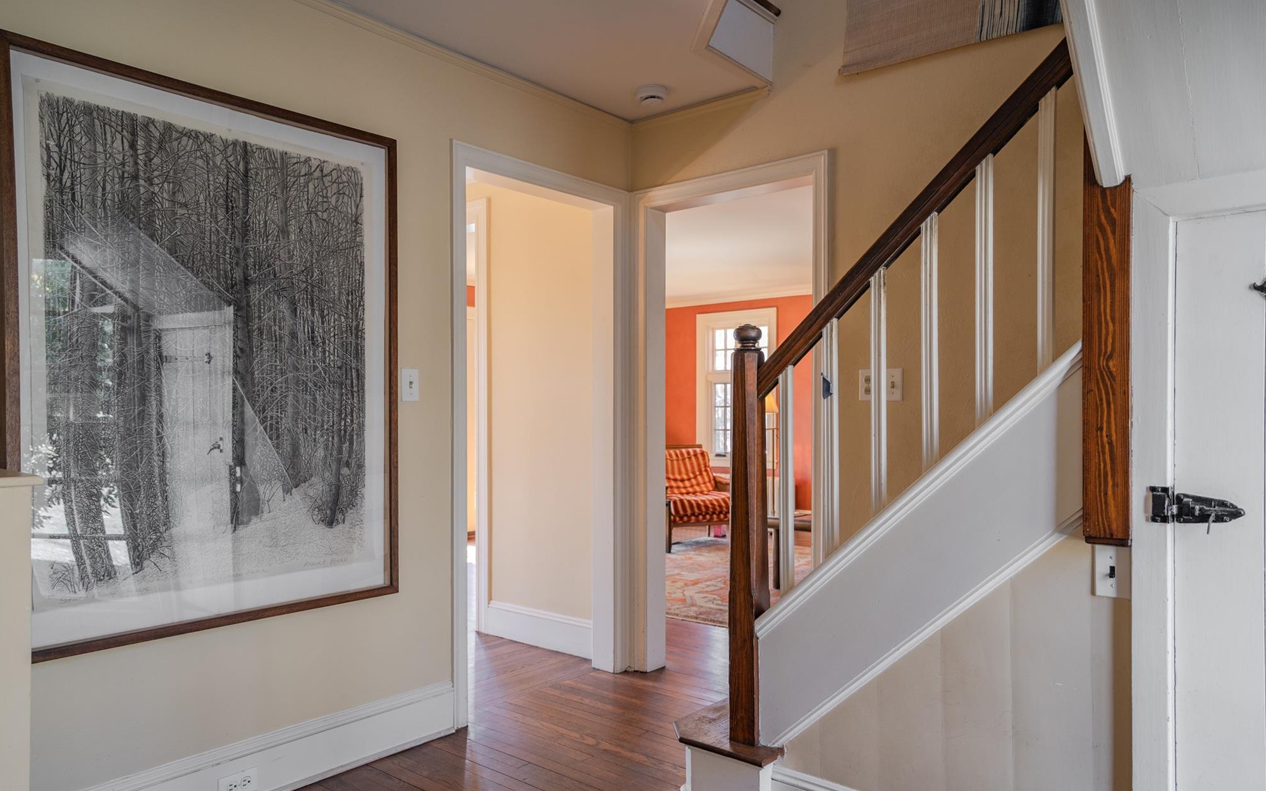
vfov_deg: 49.2
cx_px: 641
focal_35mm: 25
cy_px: 421
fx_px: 863
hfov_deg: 72.5
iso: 200
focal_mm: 24
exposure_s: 1/25
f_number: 4
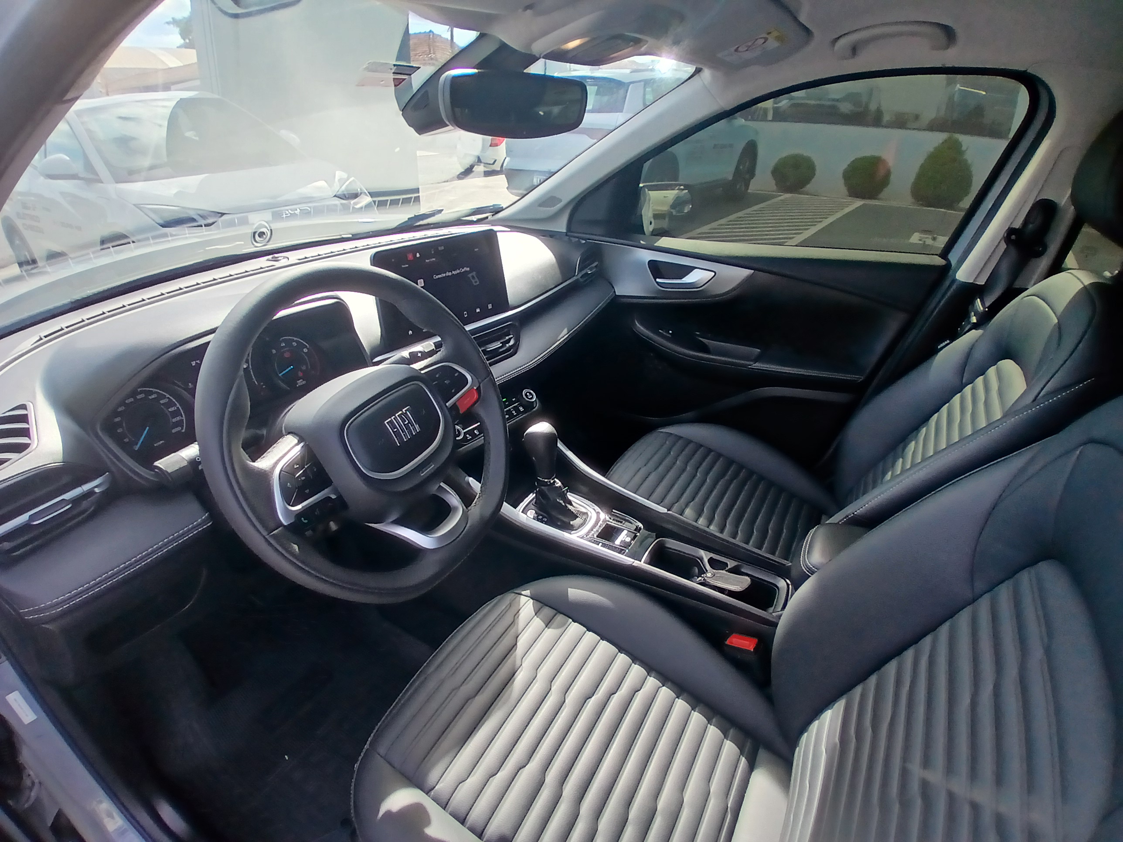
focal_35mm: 17
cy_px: 421
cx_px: 562
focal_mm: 1.4
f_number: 2.2
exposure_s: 1/228
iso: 50
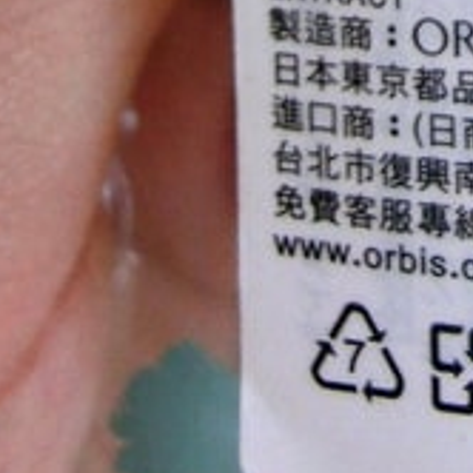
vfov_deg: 14.9
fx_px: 1577
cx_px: 650
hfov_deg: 16.0
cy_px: -379
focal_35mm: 102
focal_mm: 5.25
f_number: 3.5
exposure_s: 1/60
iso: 250
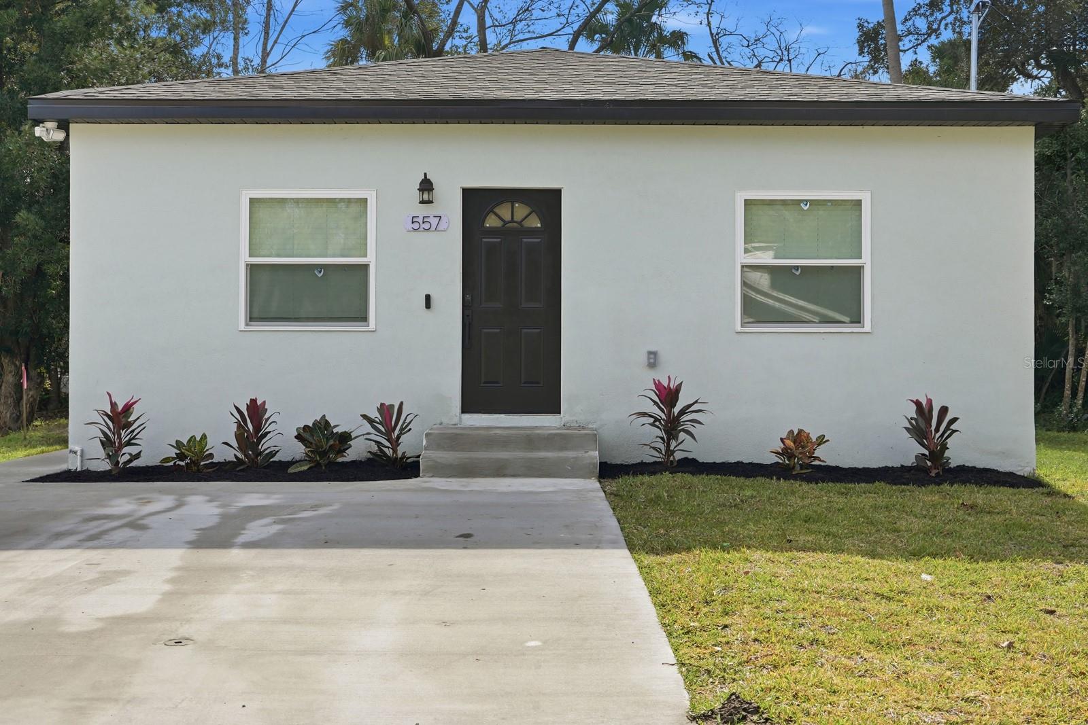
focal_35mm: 42
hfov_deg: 46.4
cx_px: 544
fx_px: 1269
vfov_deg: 31.9
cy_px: 362
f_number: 4
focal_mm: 28.5
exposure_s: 1/8000
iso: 160
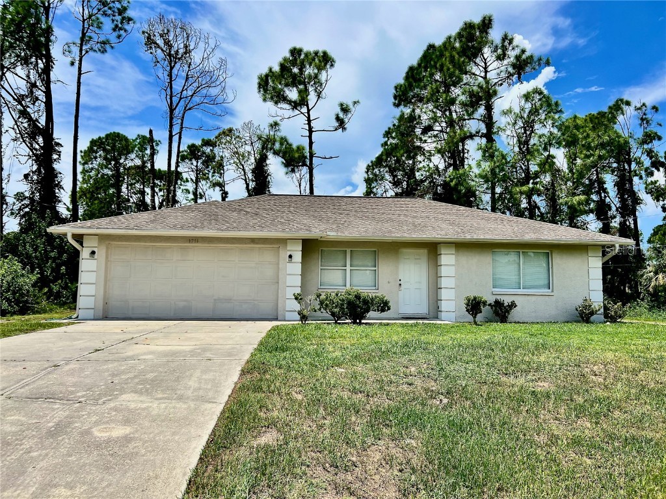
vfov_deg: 53.1
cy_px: 250
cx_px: 333
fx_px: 500
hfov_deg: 67.3
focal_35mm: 26
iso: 50
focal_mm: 5.7
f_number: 1.5
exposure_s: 1/5882
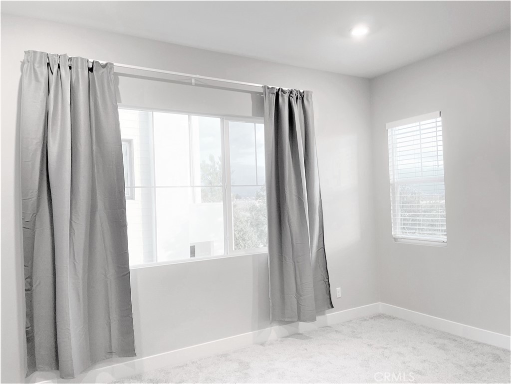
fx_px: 384
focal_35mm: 26
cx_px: 256
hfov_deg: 67.3
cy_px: 192
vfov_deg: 53.1
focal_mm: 4.2
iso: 100
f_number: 1.6
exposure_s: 1/120
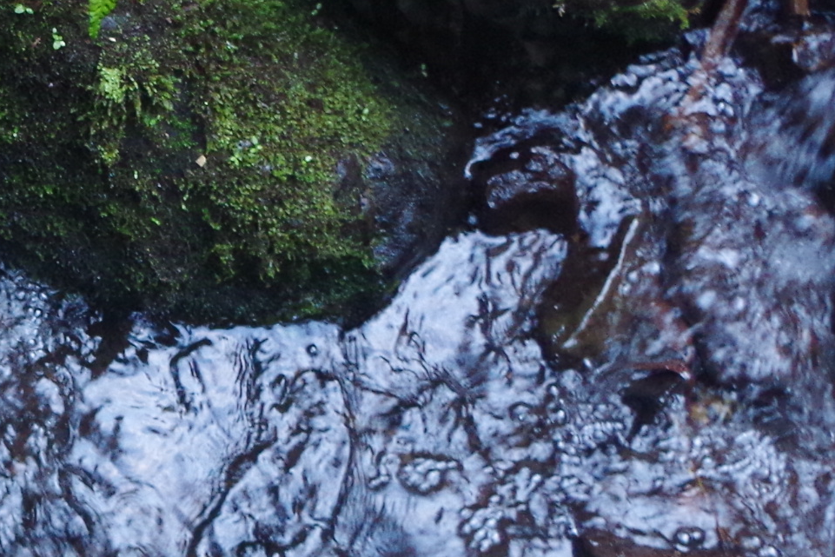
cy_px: 249
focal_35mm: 151
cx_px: -347
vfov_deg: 9.1
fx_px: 3503
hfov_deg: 13.0
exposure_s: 1/60
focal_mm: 28.13
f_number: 4
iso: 1600
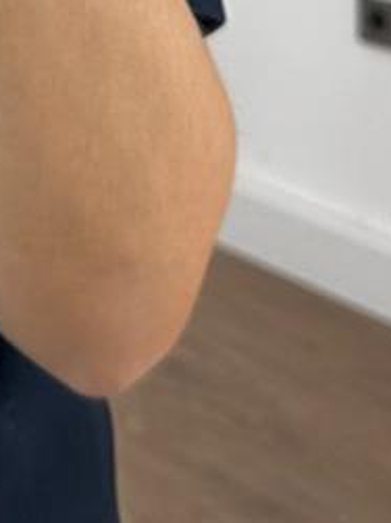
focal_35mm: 153
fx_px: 2306
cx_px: -347
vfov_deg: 11.9
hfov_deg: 9.2
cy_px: -404
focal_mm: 6.86
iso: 64
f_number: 1.78
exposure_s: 1/157
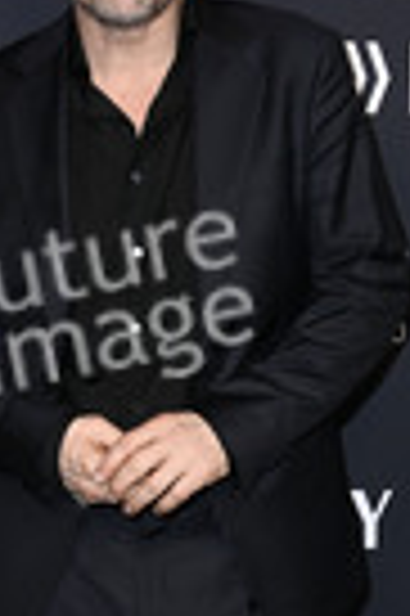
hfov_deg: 13.4
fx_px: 1747
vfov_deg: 19.7
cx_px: 153
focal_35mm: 102
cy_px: 544
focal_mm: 35
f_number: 5.6
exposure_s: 1/250
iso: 500
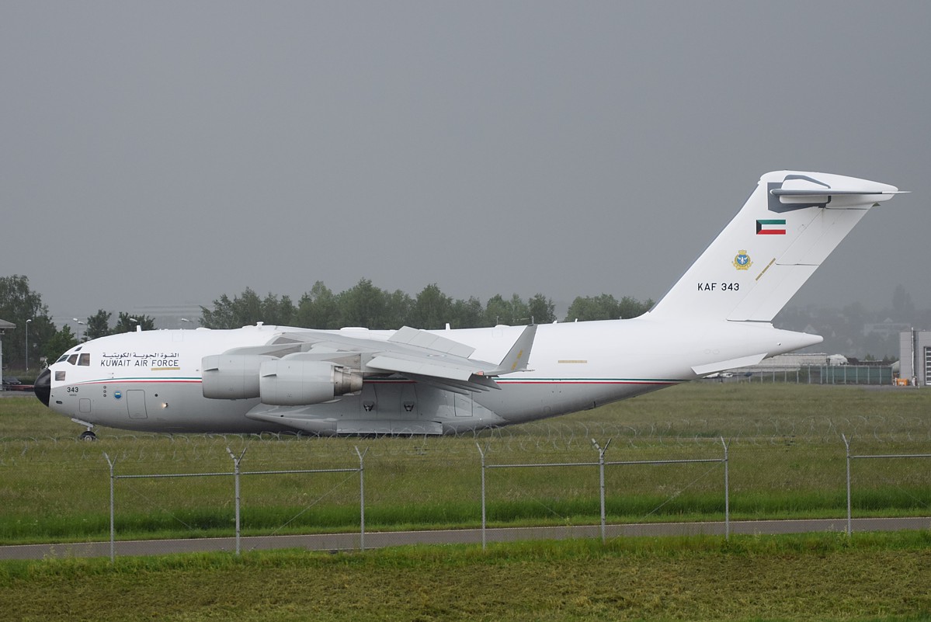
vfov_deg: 6.6
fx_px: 5434
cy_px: 311
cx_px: 466
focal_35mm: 210
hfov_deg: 9.8
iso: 400
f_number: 5.6
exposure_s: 1/1250
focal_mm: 140
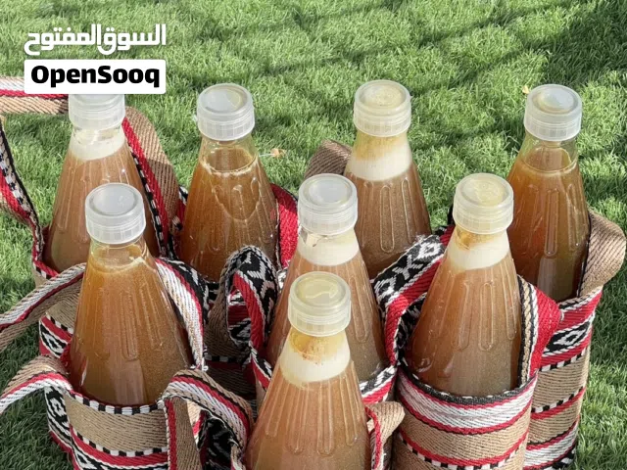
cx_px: 314
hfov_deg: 25.3
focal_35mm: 77
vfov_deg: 19.1
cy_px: 235
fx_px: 1395
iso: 32
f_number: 2.8
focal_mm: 9
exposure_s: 1/267
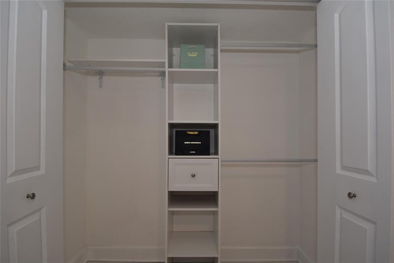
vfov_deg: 72.0
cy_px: 132
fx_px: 181
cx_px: 197
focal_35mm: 16
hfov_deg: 95.0
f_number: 5
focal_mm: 11
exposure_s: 1/60
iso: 200
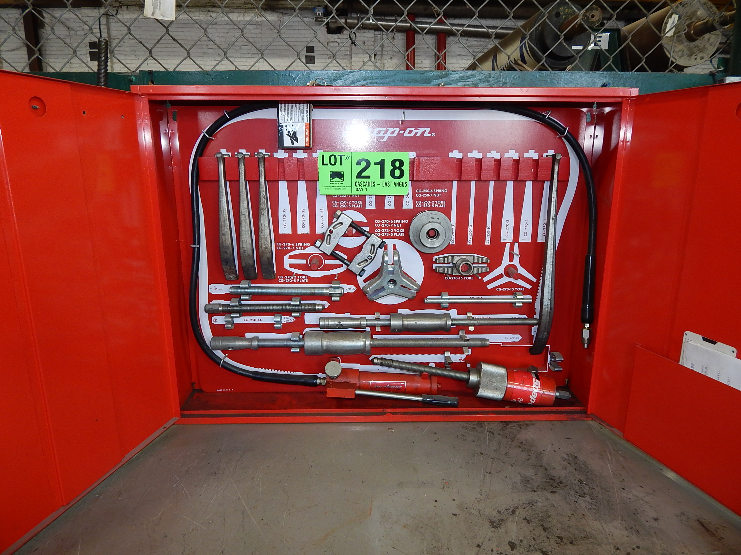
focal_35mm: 22
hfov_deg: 76.4
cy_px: 278
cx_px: 370
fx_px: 471
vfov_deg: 61.1
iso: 200
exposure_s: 1/30
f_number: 3
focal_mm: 4
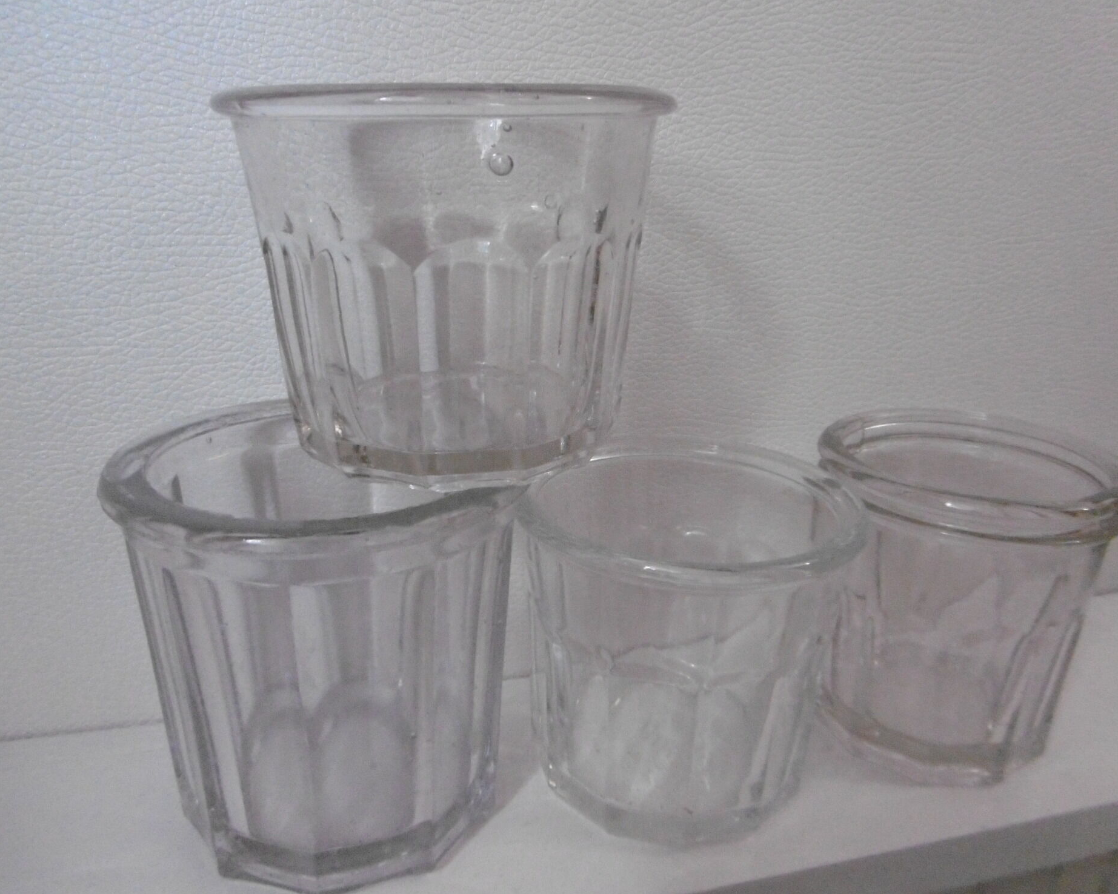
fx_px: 860
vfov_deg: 54.9
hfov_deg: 66.0
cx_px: 561
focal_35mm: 26
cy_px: 445
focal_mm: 4.3
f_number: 3.1
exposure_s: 1/20
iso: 800
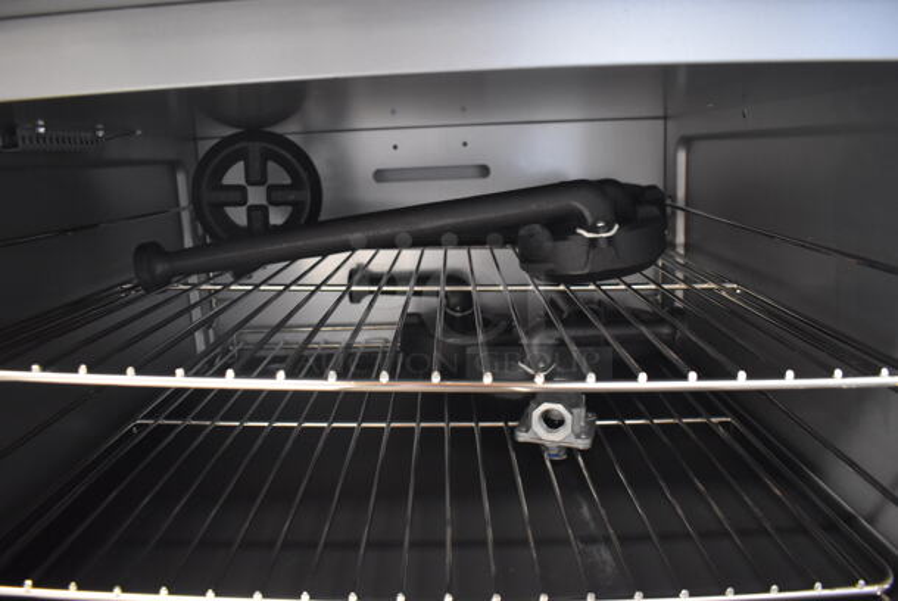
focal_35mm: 27
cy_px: 300
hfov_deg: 67.3
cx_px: 449
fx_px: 674
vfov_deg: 48.0
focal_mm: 18
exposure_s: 1/30
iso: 2800
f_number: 3.5
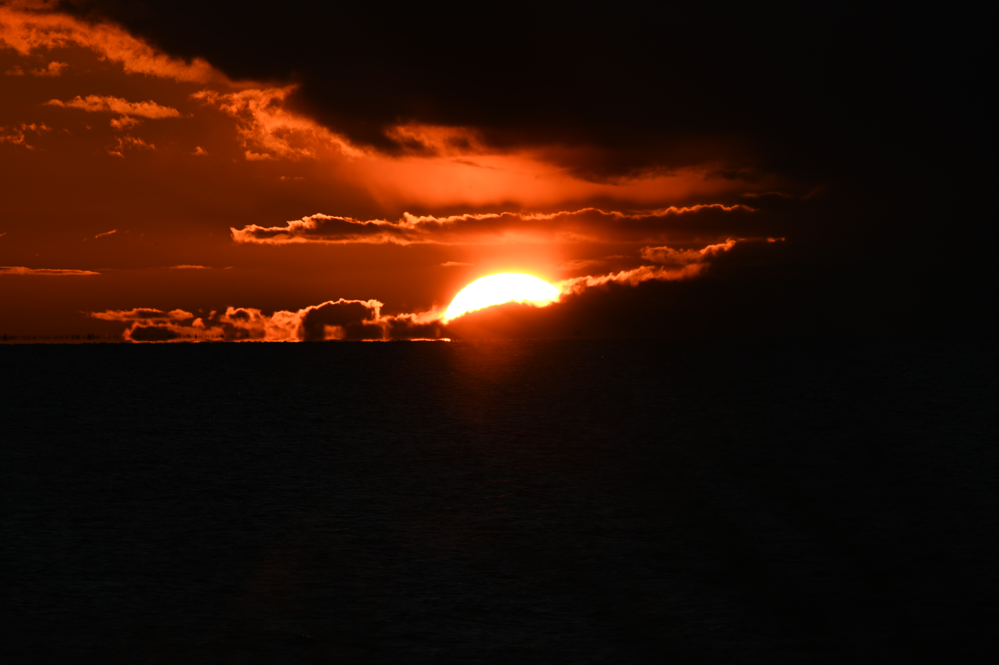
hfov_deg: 4.1
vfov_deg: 2.7
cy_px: 332
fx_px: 13865
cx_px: 500
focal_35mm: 500
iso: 100
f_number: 20
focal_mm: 500
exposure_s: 1/250
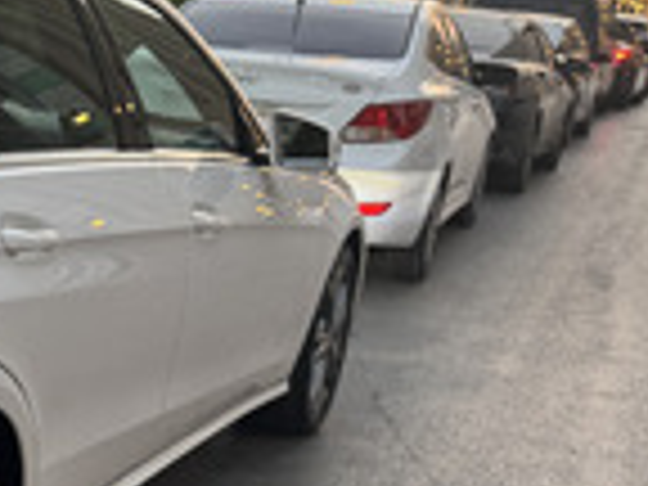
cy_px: 281
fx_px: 1423
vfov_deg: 19.4
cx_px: -335
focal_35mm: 76
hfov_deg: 21.4
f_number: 1.78
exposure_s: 1/100
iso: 80
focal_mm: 6.76
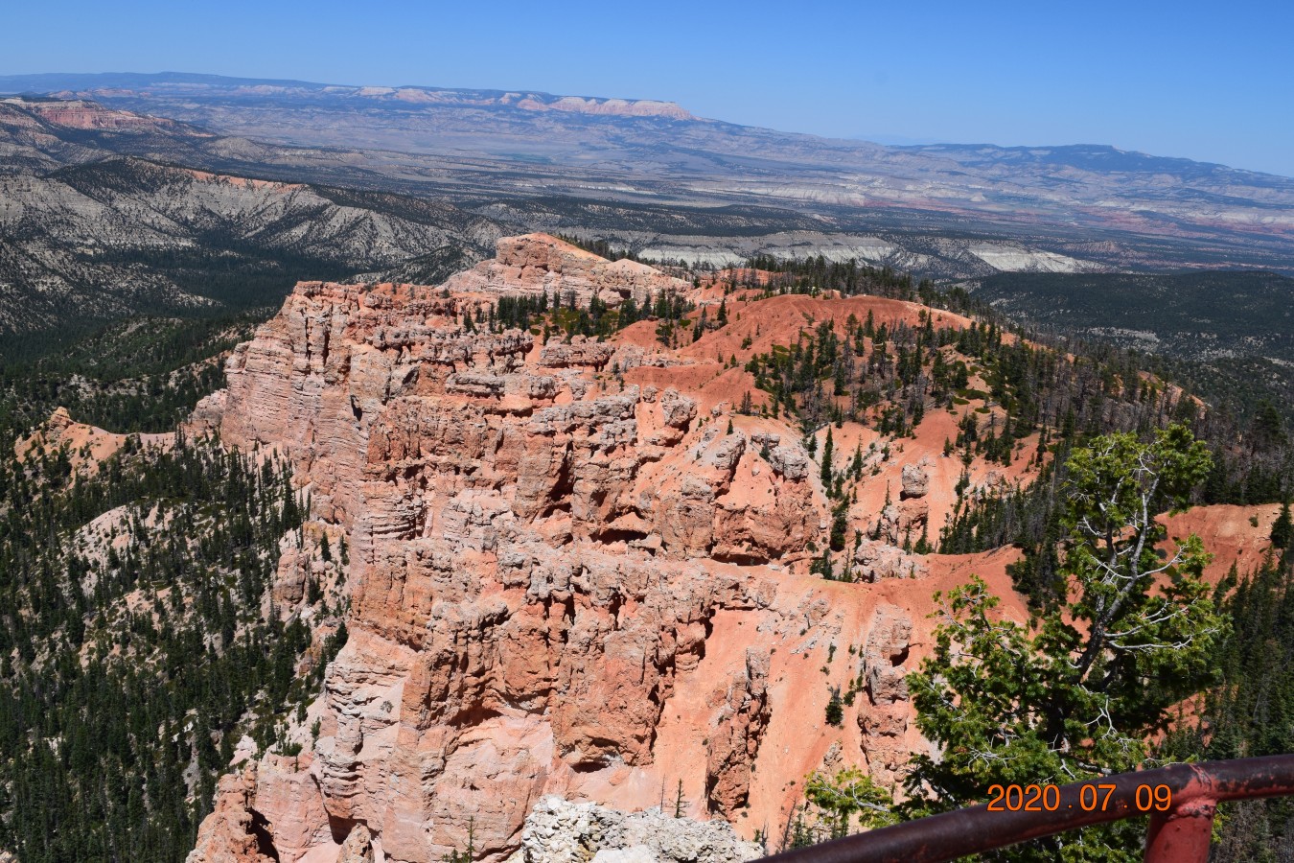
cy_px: 432
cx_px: 647
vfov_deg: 34.2
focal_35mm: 39
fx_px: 1402
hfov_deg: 49.6
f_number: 11
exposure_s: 1/500
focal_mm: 26
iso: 250
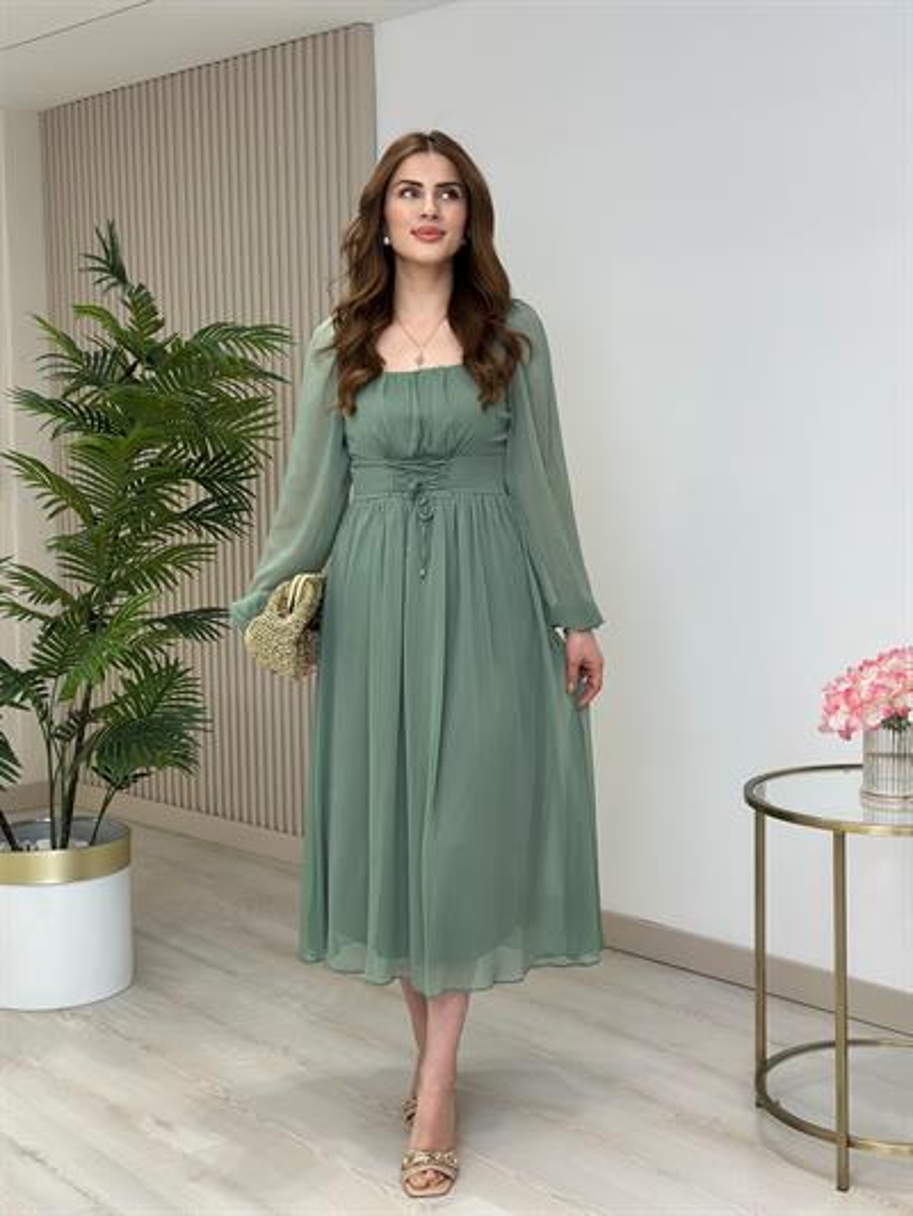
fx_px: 1687
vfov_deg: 39.6
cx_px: 456
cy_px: 608
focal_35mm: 48
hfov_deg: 30.3
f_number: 1.78
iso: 80
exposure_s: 1/248
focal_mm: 6.86
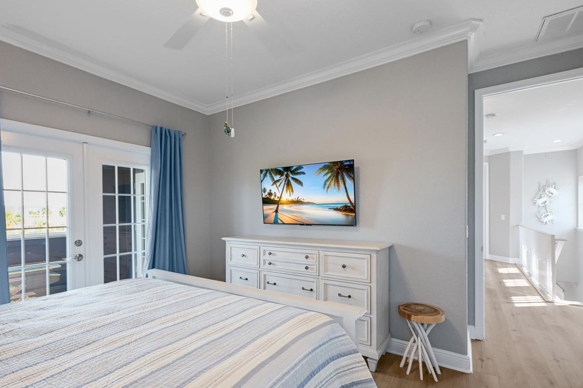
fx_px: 275
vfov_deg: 70.4
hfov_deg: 93.2
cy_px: 190
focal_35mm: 17
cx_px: 276
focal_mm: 14
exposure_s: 1/40
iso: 3200
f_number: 8
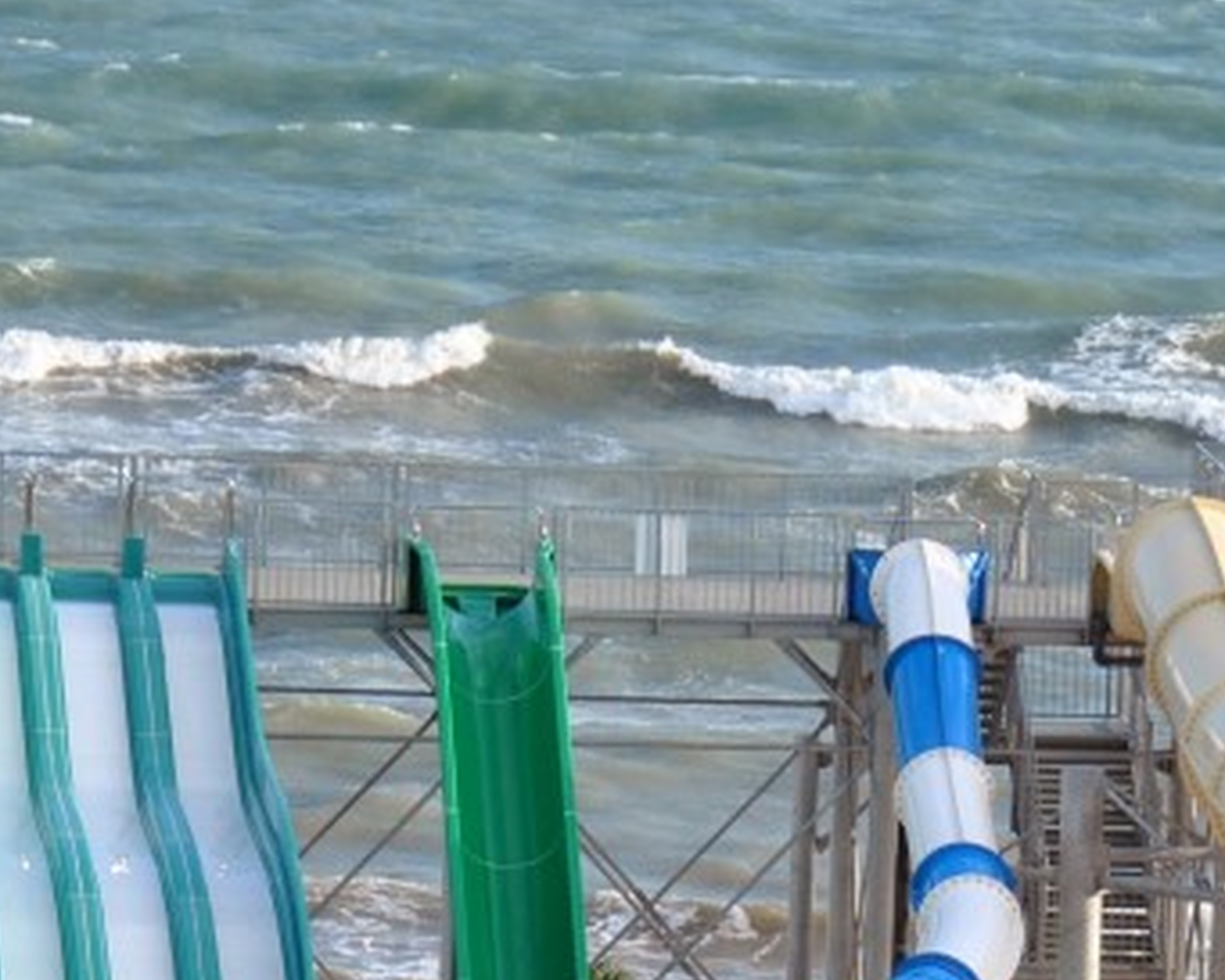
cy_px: 1314
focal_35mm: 356
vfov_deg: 4.3
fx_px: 12895
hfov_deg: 5.4
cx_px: 842
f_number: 5.6
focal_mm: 75
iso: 180
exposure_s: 1/500
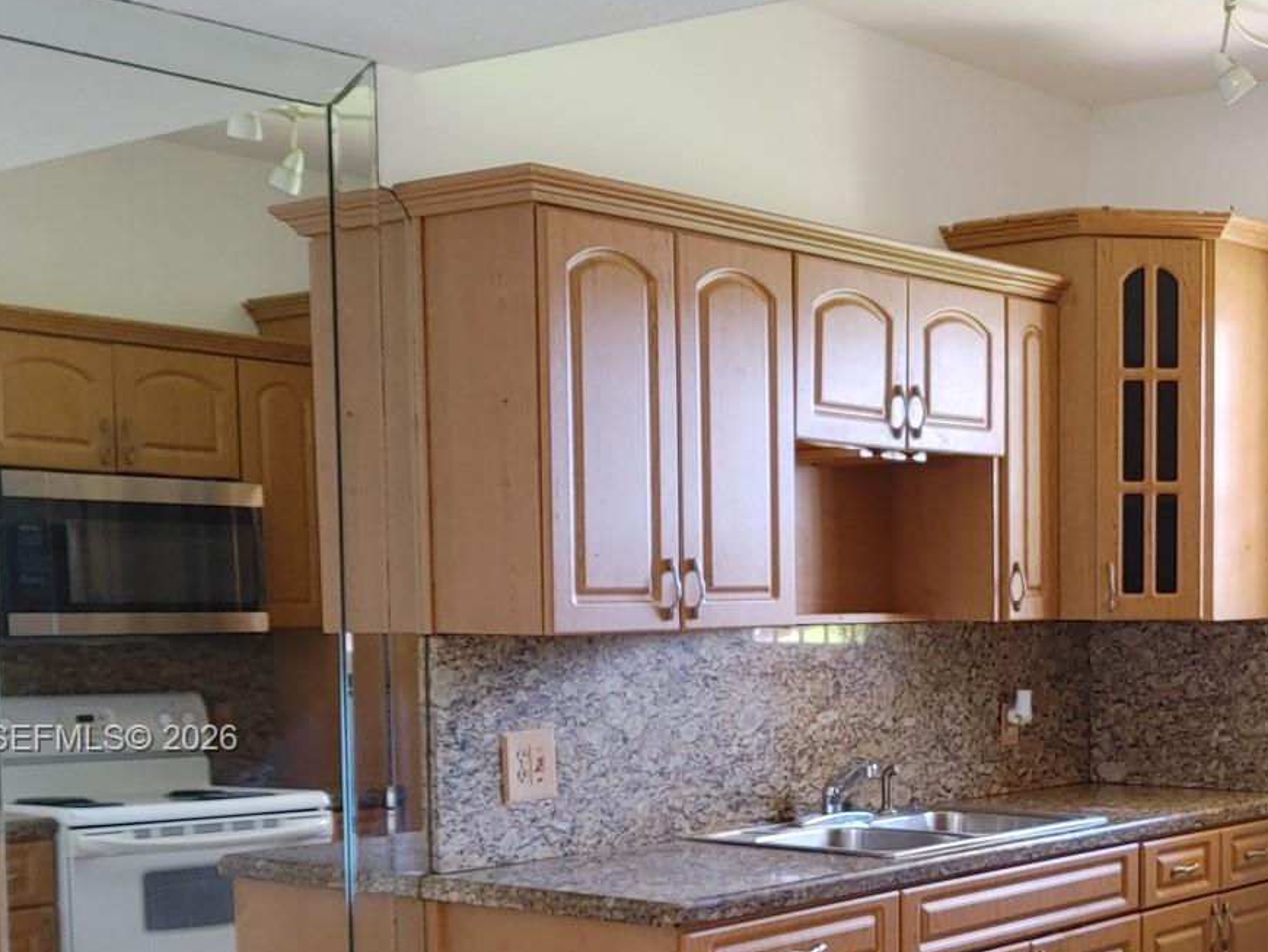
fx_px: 2089
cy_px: 741
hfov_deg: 33.1
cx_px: 950
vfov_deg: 25.3
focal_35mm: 57
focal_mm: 5.58
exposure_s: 1/24
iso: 250
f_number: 1.8
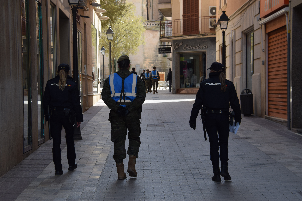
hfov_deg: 20.0
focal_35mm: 102
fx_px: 856
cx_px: 151
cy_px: 100
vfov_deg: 13.4
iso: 360
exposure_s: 1/250
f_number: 8
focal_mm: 68
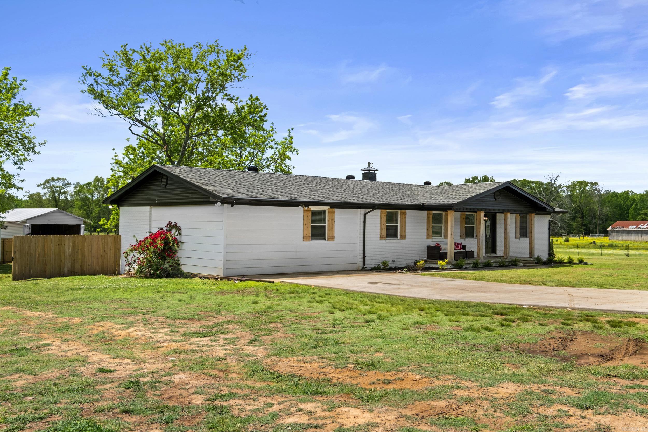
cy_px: 216
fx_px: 648
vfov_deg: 36.9
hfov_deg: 53.1
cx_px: 324
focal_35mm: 36
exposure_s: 1/250
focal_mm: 24
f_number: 7.1
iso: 500
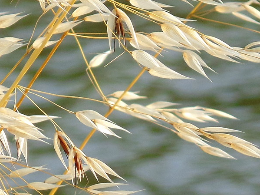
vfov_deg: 1.7
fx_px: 6533
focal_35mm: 870
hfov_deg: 2.3
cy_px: 11
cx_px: -86
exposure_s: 1/250
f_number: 4.8
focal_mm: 38.6
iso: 100
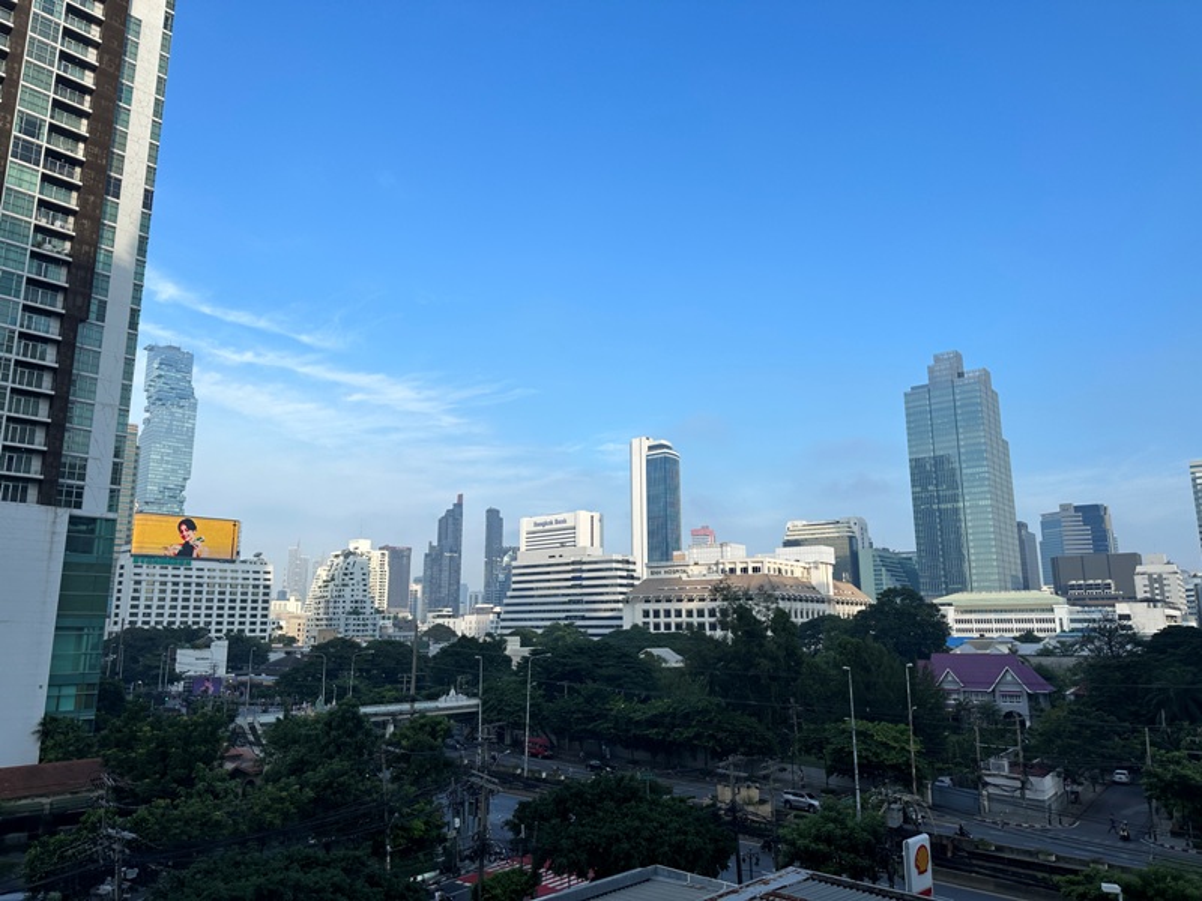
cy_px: 450
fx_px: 833
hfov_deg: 71.6
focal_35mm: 24
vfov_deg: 56.8
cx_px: 601
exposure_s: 1/2967
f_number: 1.78
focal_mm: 6.86
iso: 80
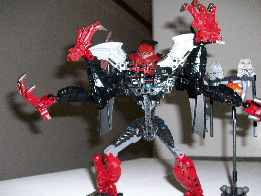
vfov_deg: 40.7
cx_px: 129
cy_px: 97
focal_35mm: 35
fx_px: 264
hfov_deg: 52.6
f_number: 2.8
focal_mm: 5.7
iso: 160
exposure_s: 1/60
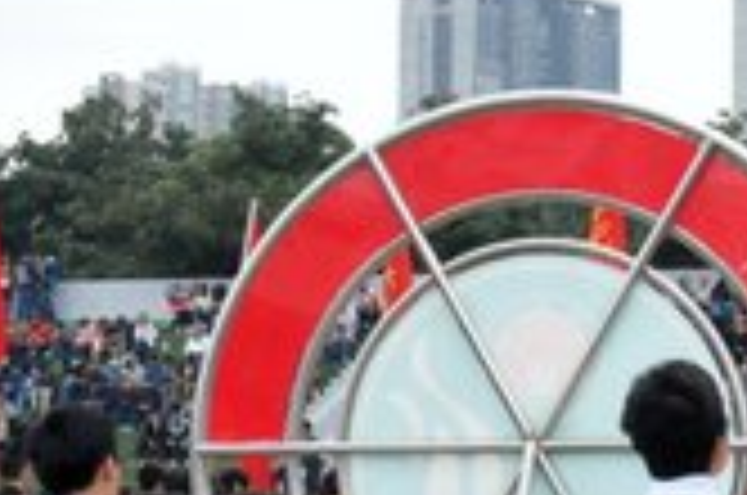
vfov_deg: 12.7
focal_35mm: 106
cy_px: 472
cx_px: 1166
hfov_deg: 17.2
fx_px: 2195
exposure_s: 1/250
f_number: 7.1
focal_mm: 18
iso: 1000
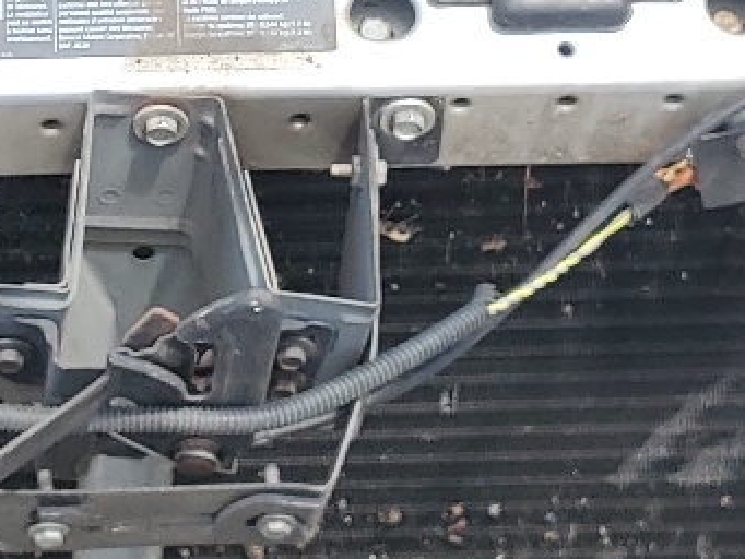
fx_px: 2627
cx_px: 142
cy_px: -168
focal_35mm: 122
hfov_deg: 16.0
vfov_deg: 11.8
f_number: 1.5
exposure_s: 1/1429
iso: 50
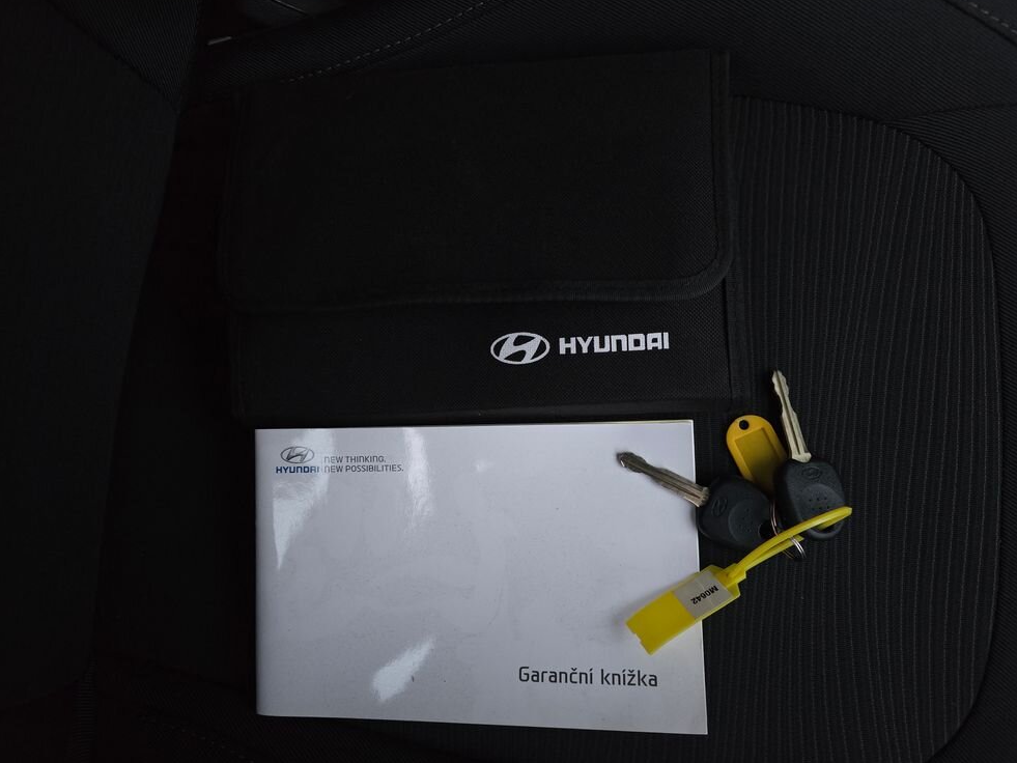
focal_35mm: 24
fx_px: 705
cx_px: 512
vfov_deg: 56.8
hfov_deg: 71.6
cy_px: 384
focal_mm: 6.3
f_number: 1.7
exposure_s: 1/20
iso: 1600
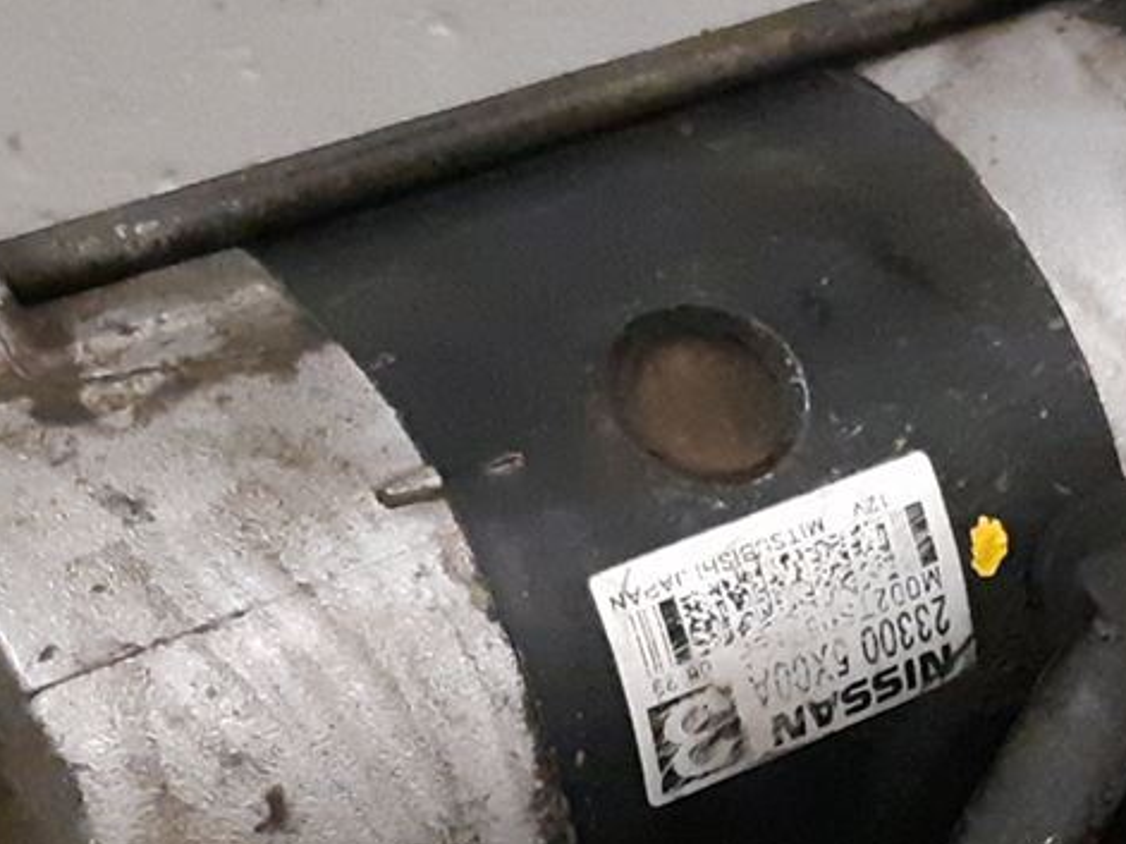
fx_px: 3675
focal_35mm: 113
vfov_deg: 12.9
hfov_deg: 17.1
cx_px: 1083
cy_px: 935
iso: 800
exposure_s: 1/223
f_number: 1.7
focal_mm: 3.93
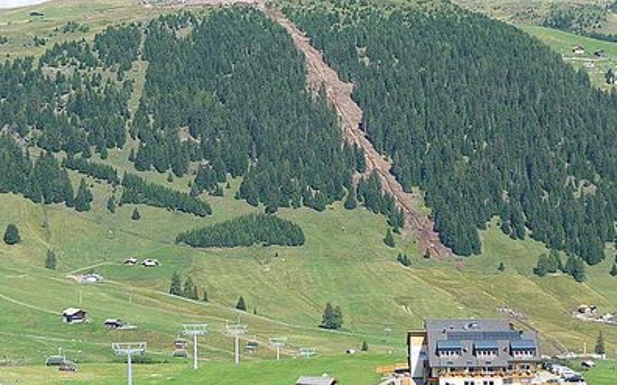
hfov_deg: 17.4
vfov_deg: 10.9
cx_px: 308
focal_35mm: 120
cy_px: 178
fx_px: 2017
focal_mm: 19.1
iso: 100
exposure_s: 1/320
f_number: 4.7
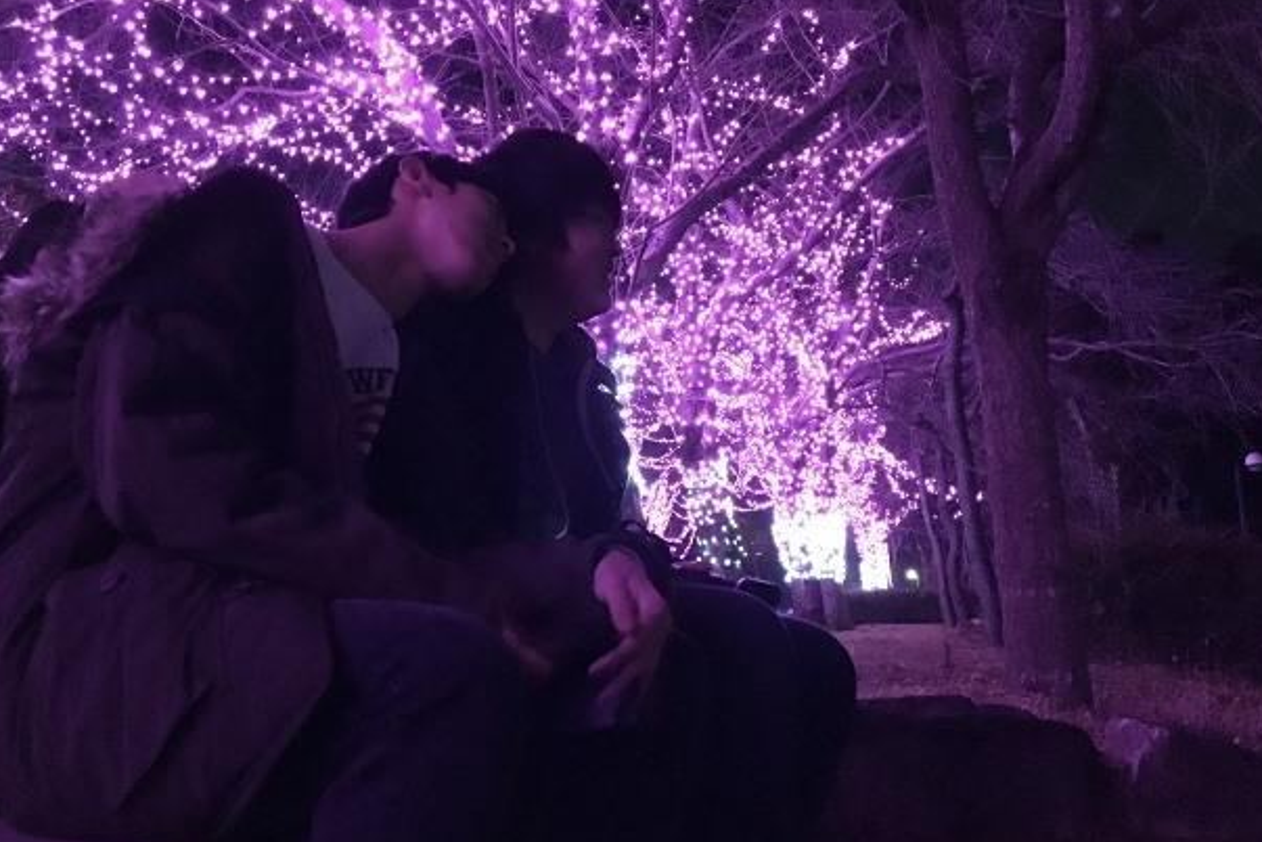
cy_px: 429
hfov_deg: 58.7
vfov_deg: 41.1
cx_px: 619
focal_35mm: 32
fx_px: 1122
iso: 2000
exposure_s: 1/17
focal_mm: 4.2
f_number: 2.2
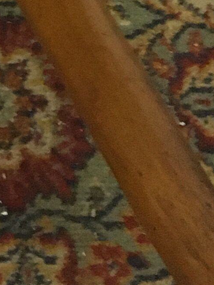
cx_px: -429
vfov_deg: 9.9
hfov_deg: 7.4
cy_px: -383
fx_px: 1467
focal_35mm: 178
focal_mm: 4.15
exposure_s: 1/33
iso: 250
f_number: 2.2
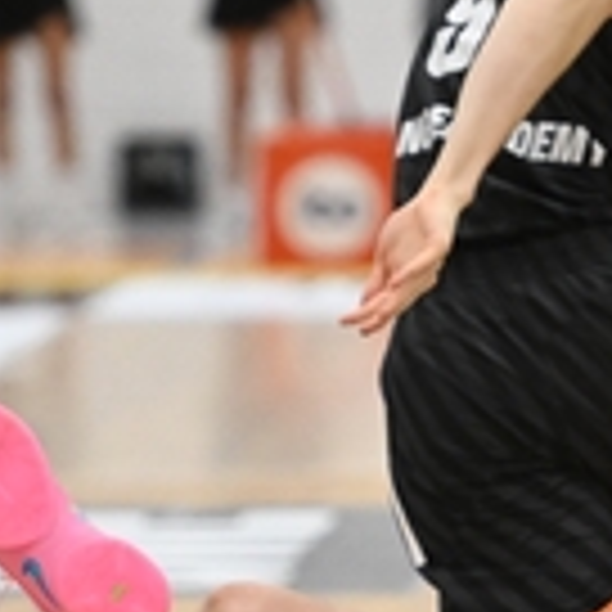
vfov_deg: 3.1
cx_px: 544
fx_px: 11221
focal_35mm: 561
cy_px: 774
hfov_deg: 3.1
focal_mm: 150
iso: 9000
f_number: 2.8
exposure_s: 1/2000
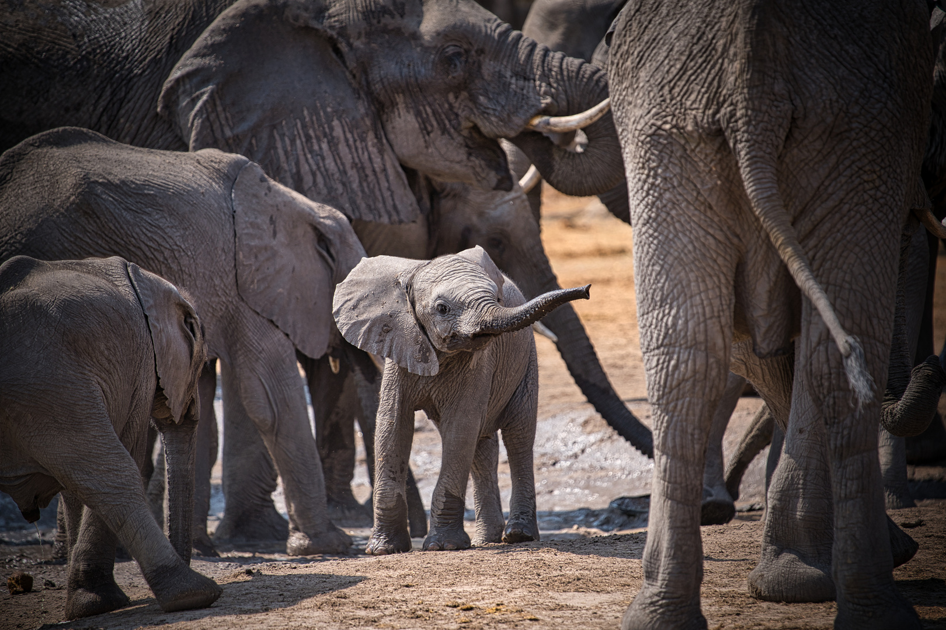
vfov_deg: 6.9
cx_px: 473
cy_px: 315
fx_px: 5255
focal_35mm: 200
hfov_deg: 10.3
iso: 100
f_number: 2.8
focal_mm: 200
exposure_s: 1/1000
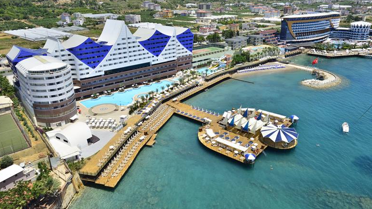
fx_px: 276
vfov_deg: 41.4
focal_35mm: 28
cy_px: 92
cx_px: 186
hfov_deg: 67.9
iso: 100
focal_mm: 26
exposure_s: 1/320
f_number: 9
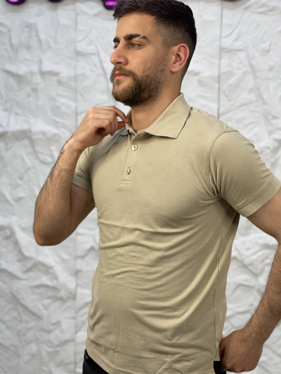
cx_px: 140
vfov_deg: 30.3
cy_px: 187
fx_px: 693
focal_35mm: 64
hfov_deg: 22.9
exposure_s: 1/100
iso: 80
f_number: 2.2
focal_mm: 7.5
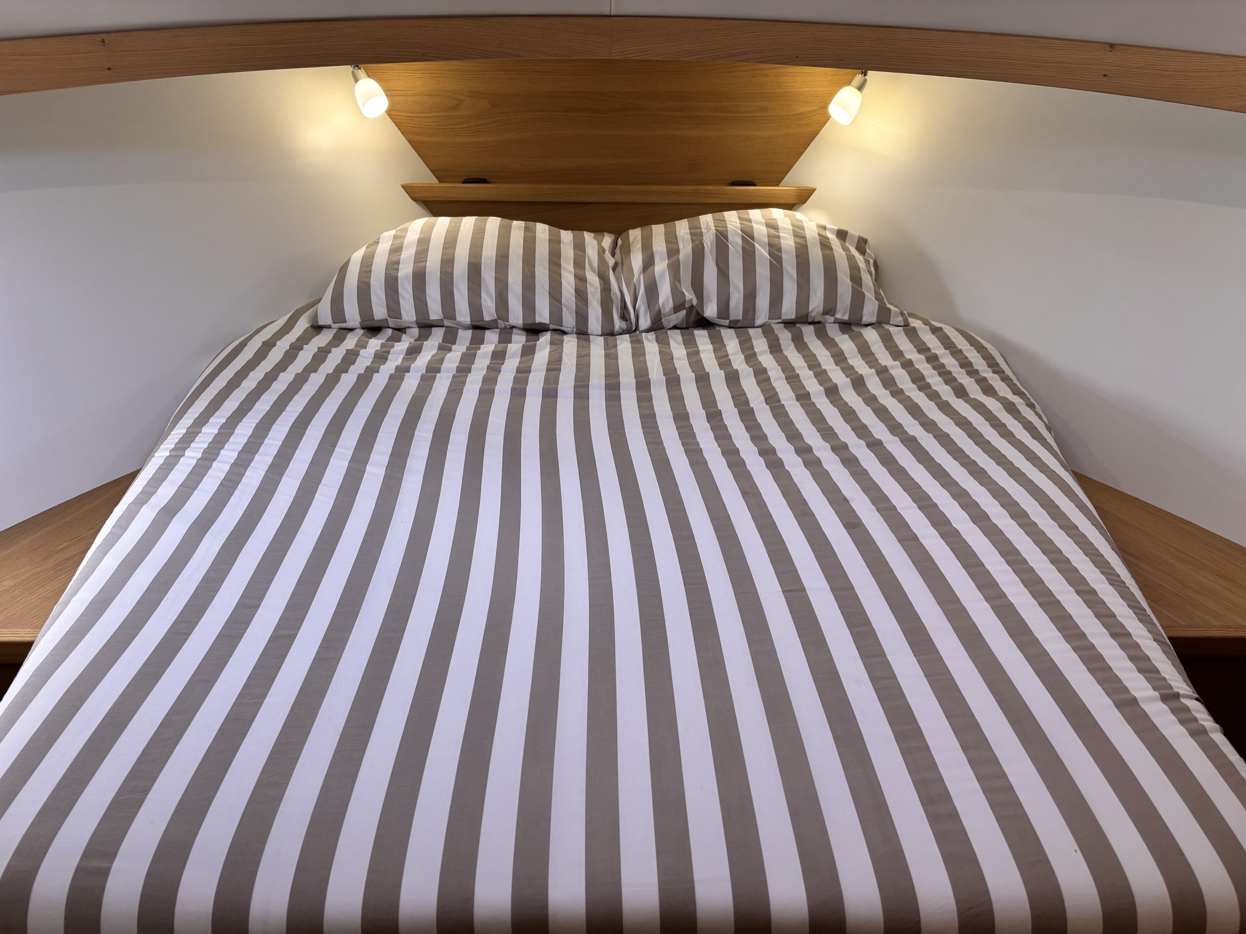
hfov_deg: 67.3
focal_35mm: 26
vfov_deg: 53.1
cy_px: 467
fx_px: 936
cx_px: 623
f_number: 1.6
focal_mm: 5.96
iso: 125
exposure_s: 1/121
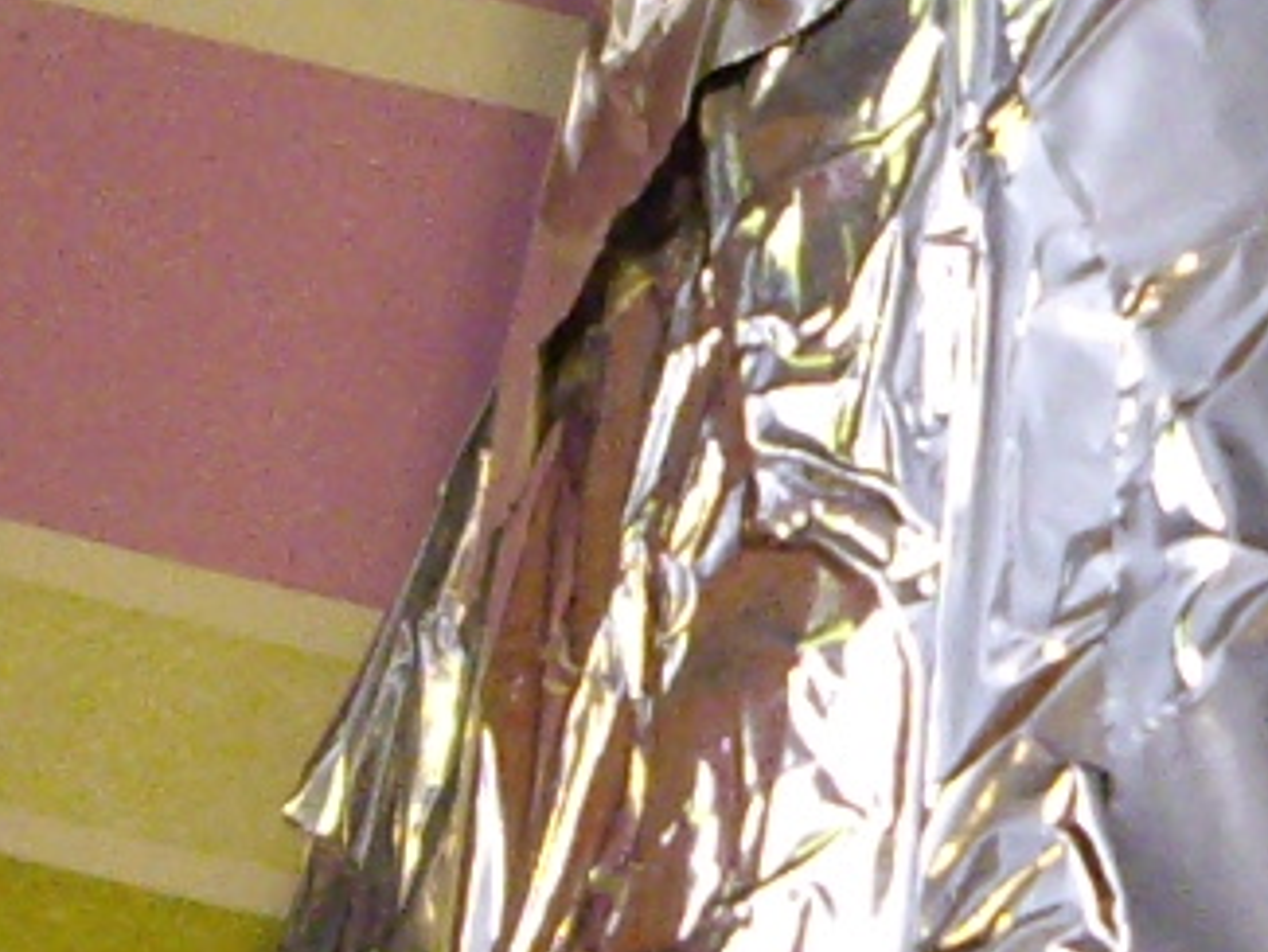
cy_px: 421
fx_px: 11103
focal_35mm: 303
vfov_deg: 4.9
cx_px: 1444
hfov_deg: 6.5
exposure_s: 1/60
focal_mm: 7.9
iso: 400
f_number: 2.8
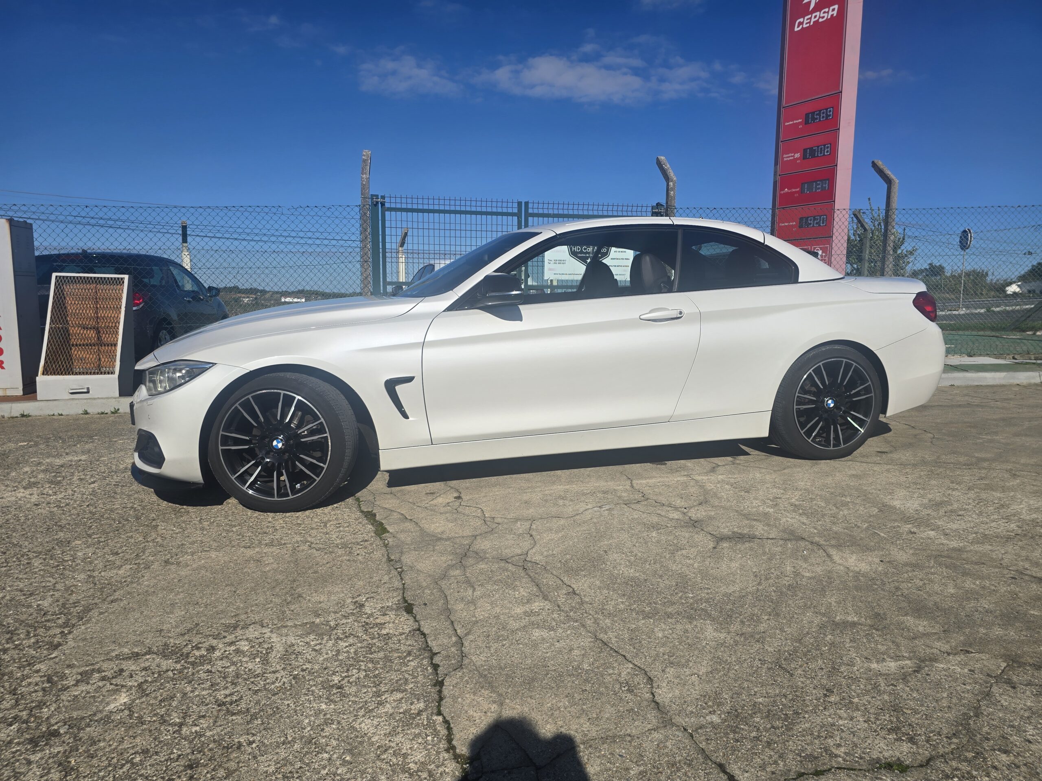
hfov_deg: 73.9
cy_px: 390
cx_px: 521
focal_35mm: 23
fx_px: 692
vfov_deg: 58.9
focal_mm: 6.3
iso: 12
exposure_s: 1/1718
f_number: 1.7
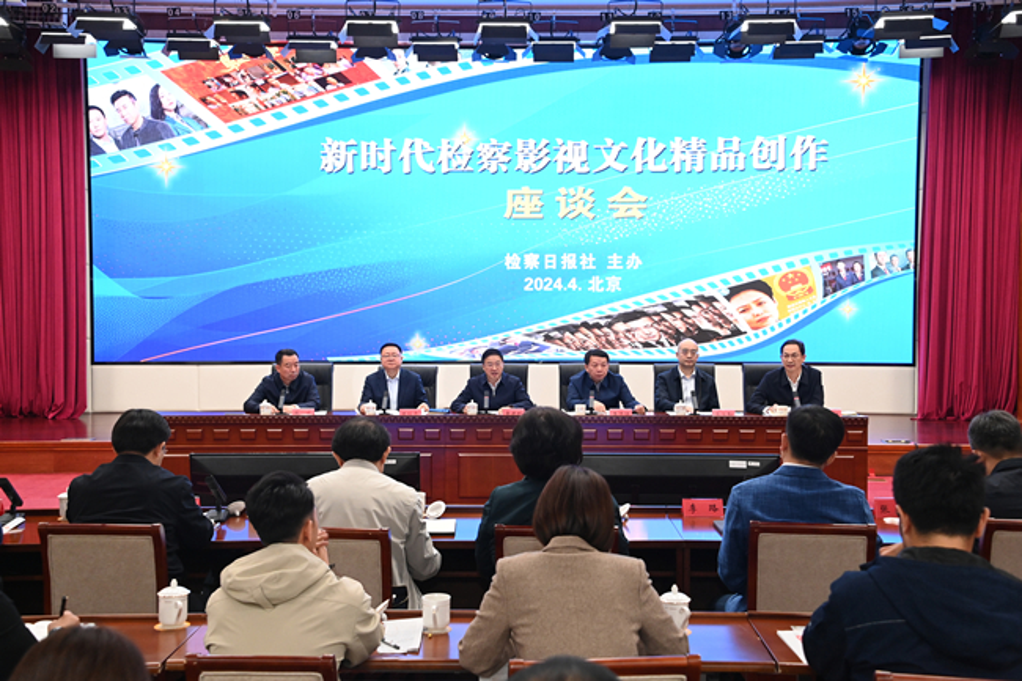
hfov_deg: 44.5
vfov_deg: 30.5
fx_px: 1249
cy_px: 340
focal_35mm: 44
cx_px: 511
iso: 3200
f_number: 5.6
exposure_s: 1/100
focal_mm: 44
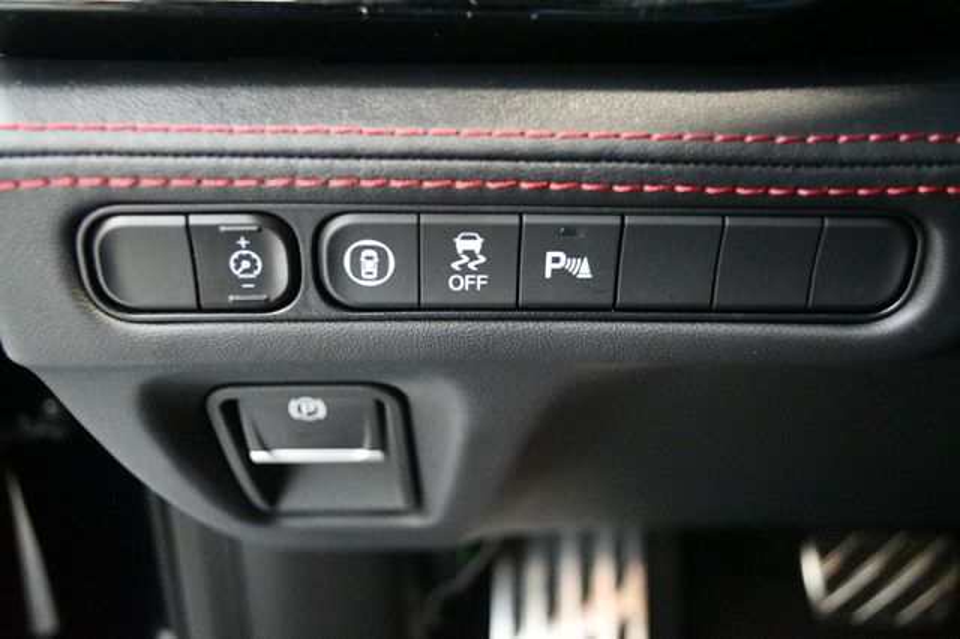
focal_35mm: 36
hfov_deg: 53.2
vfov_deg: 36.8
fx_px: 959
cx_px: 480
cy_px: 320
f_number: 4
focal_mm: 24
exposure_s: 1/60
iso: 10000
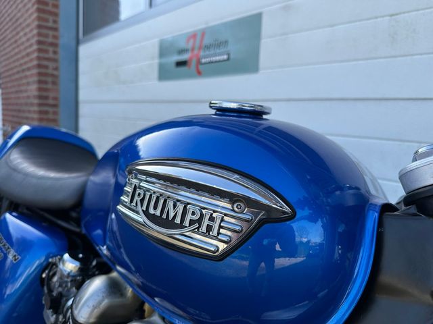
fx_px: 300
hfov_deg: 71.6
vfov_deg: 56.8
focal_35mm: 24
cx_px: 216
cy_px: 162
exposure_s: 1/918
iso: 80
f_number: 1.78
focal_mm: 6.86
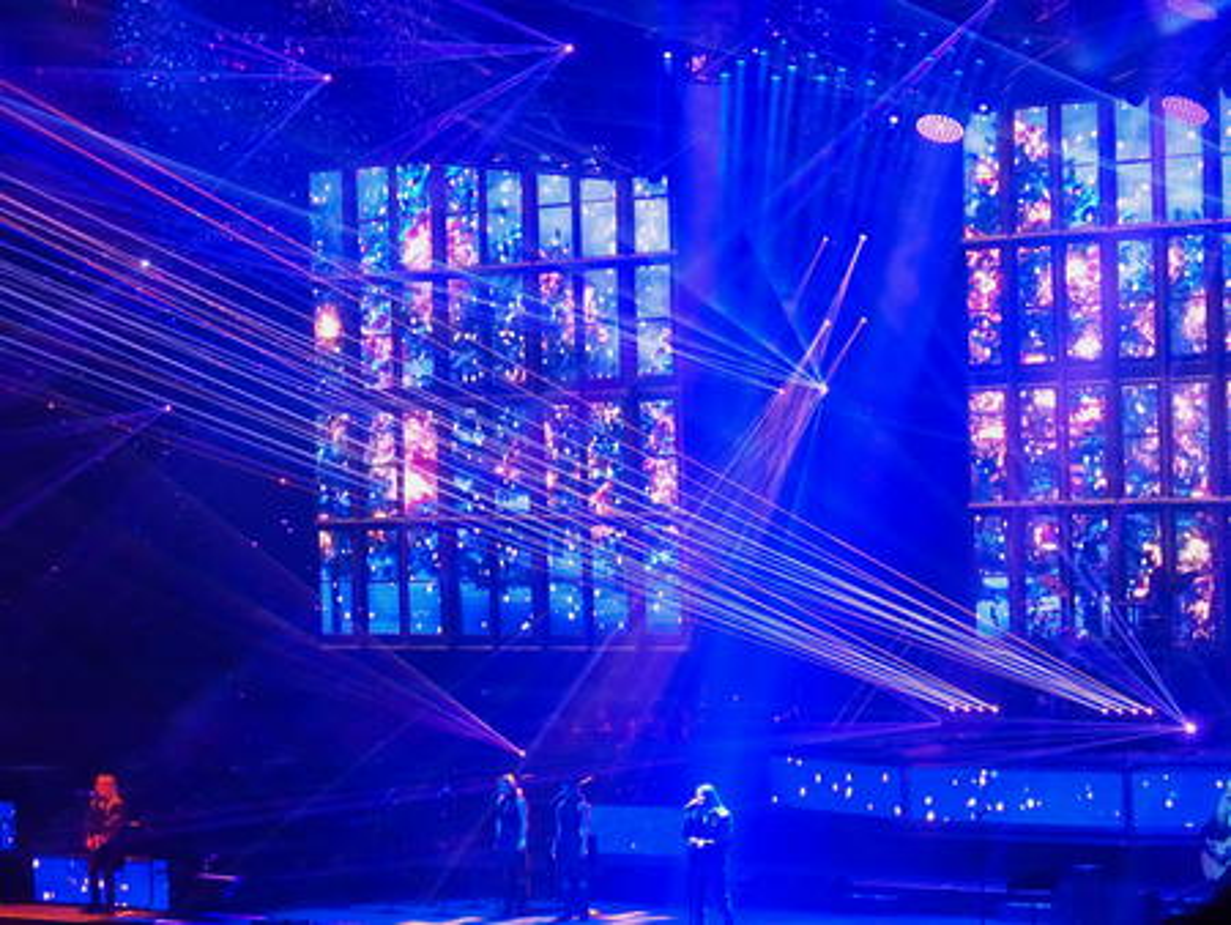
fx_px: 3558
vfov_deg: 14.8
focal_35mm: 100
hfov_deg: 19.6
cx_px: 616
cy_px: 462
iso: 800
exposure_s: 1/50
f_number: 2.8
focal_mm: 21.2
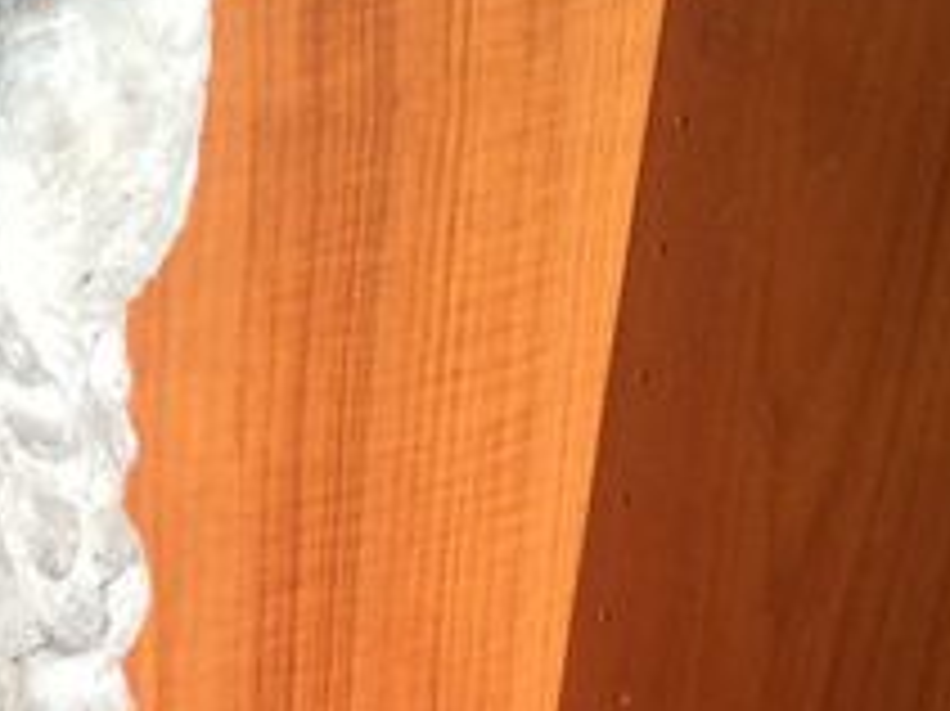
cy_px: 1240
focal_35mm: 128
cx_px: -225
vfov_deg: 10.9
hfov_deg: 14.8
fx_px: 3511
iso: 100
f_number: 2.2
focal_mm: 4.12
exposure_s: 1/30
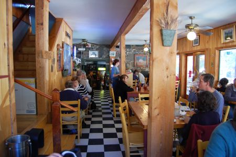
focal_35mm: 27
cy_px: 78
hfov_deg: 67.4
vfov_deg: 47.8
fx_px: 177
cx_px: 118
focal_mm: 18
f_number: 3.5
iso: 200
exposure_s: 1/13
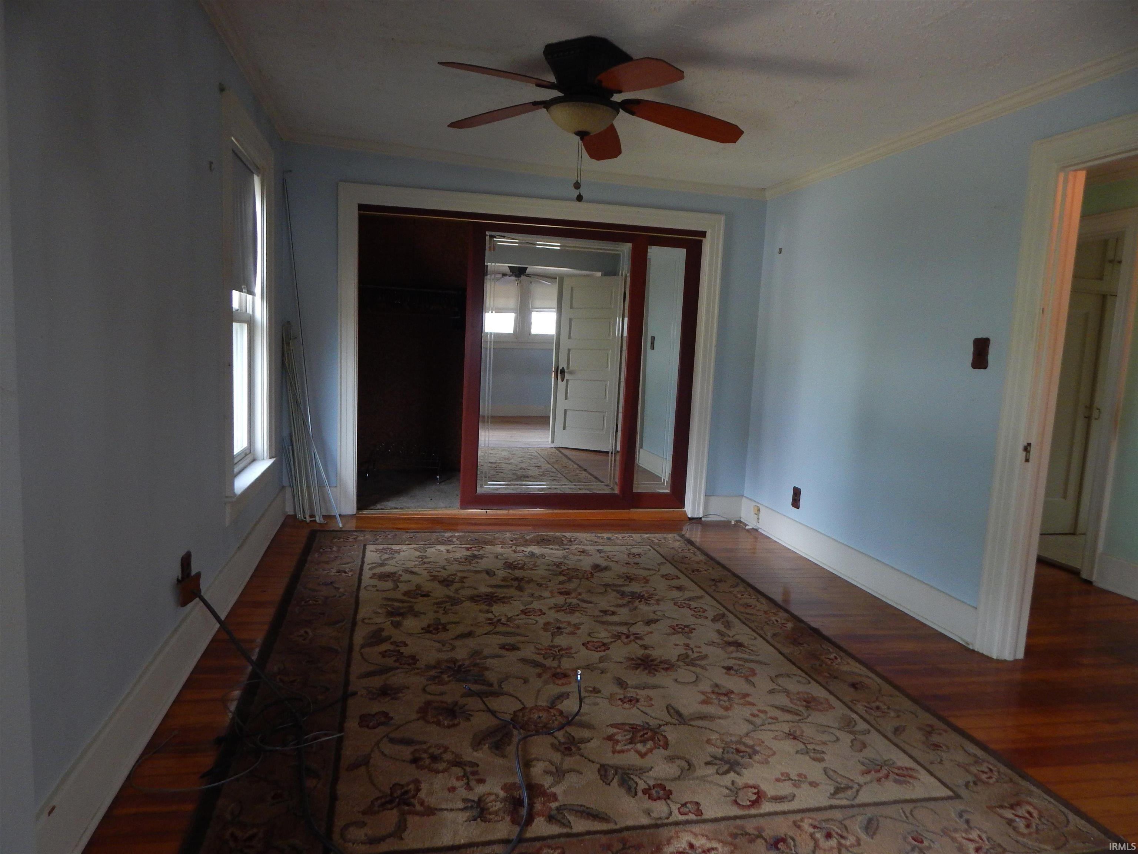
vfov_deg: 61.1
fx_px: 723
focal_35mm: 22
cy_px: 427
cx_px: 569
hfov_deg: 76.4
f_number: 3
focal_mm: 4
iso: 280
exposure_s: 1/30
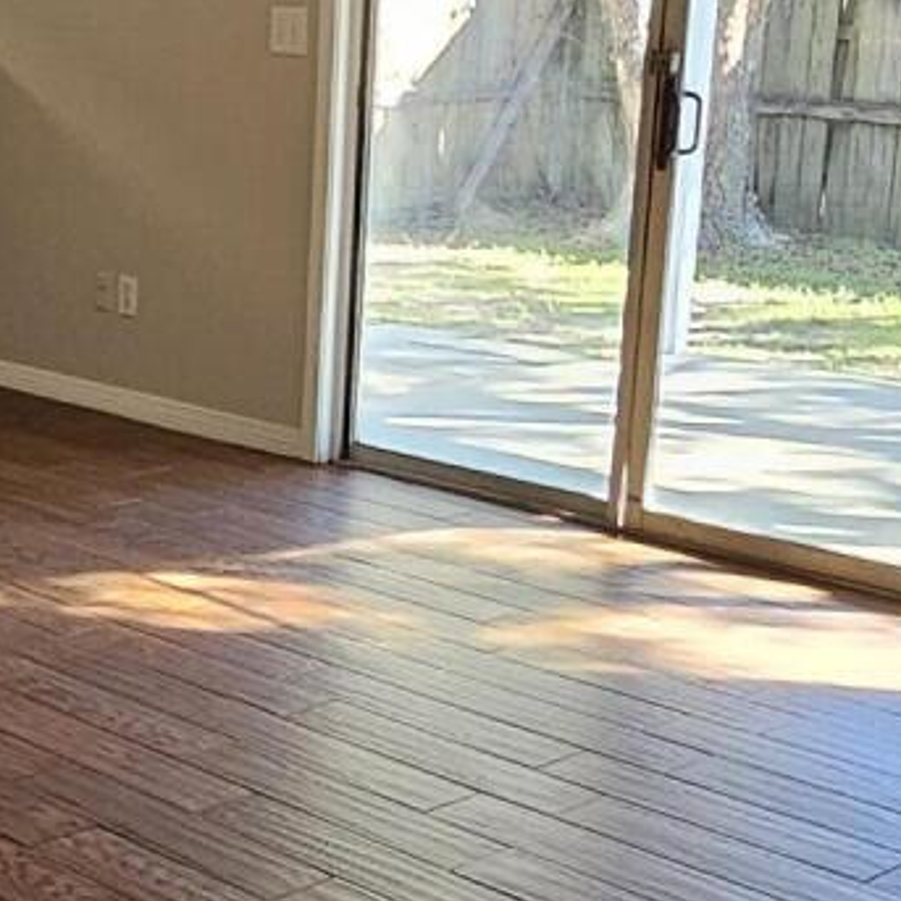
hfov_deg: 23.9
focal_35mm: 67
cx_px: -118
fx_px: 1973
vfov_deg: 25.7
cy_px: 523
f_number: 2.2
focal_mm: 2.2
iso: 200
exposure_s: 1/77
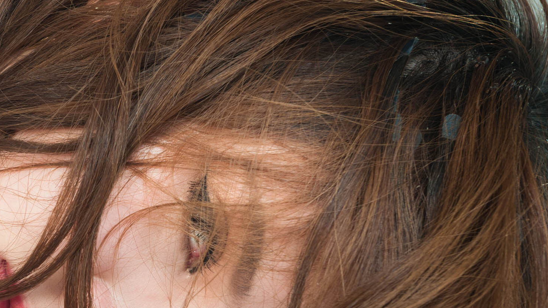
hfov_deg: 14.1
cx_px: 3
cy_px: 267
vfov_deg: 8.1
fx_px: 2179
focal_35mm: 150
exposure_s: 1/125
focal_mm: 70
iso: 320
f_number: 9
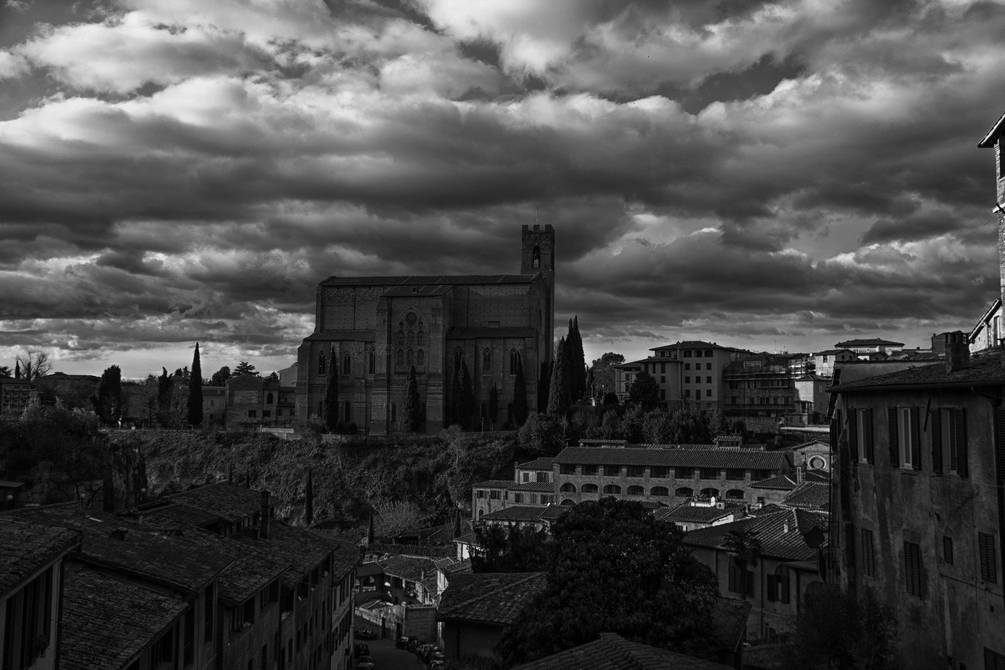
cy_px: 335
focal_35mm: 35
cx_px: 502
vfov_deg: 37.9
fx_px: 977
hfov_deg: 54.4
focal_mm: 23
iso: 400
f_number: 4
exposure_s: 1/1250
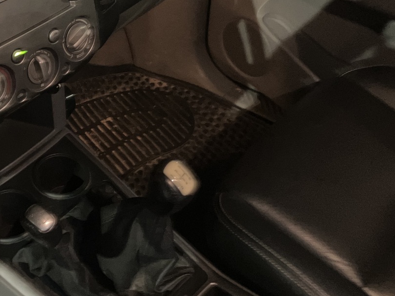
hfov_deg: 36.5
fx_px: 571
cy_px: 60
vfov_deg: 28.5
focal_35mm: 50
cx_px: 62
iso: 500
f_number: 1.8
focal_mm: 3.99
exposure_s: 1/4
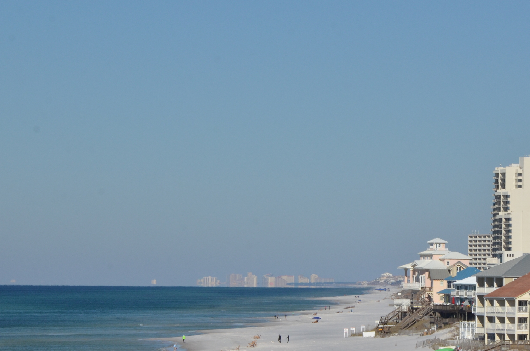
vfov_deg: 5.2
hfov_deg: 7.8
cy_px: 246
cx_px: 417
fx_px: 3861
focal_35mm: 263
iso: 320
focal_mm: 105
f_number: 16
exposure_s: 1/200
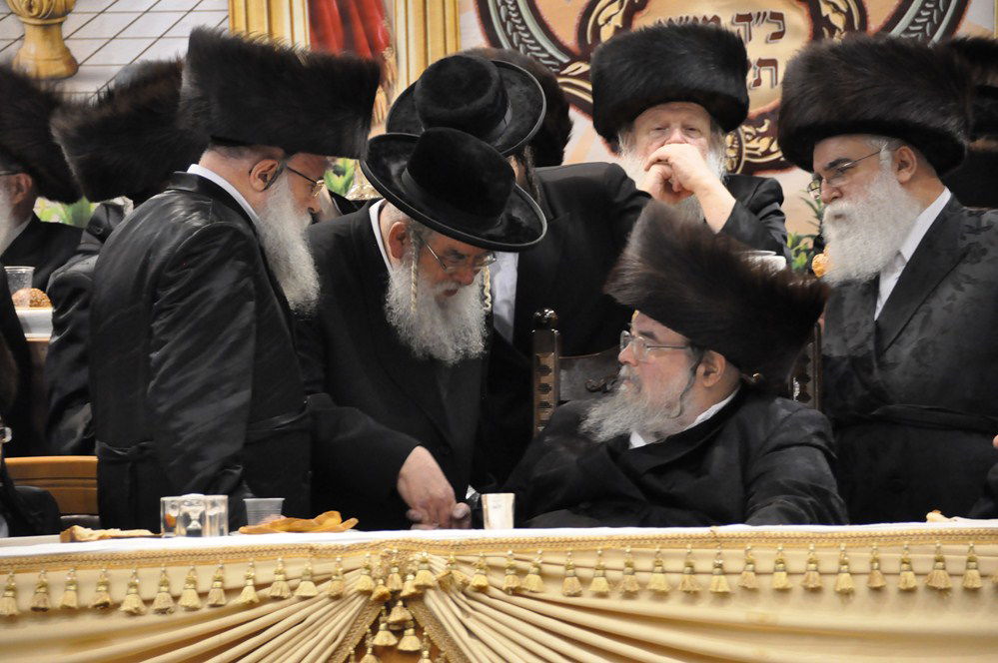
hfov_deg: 8.9
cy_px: 332
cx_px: 499
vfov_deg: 5.9
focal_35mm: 232
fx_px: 6439
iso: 2500
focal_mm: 155
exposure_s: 1/50
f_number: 5.6
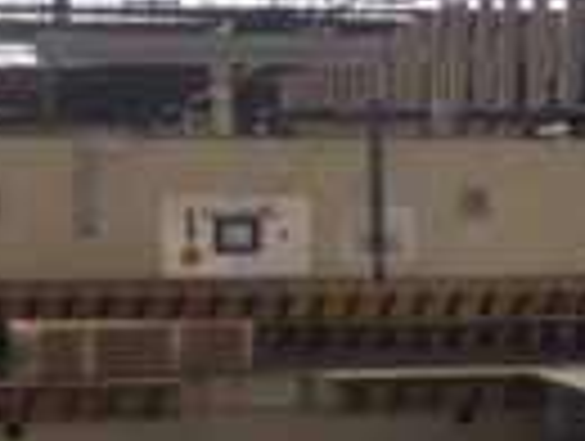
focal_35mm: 78
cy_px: 331
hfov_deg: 25.0
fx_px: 1321
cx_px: 248
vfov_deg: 18.8
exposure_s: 1/50
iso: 32
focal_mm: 4.15
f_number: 2.2
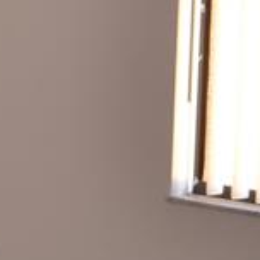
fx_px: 1462
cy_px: 19
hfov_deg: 9.5
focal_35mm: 172
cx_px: -245
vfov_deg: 10.1
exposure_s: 1/60
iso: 450
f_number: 4.5
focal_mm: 20
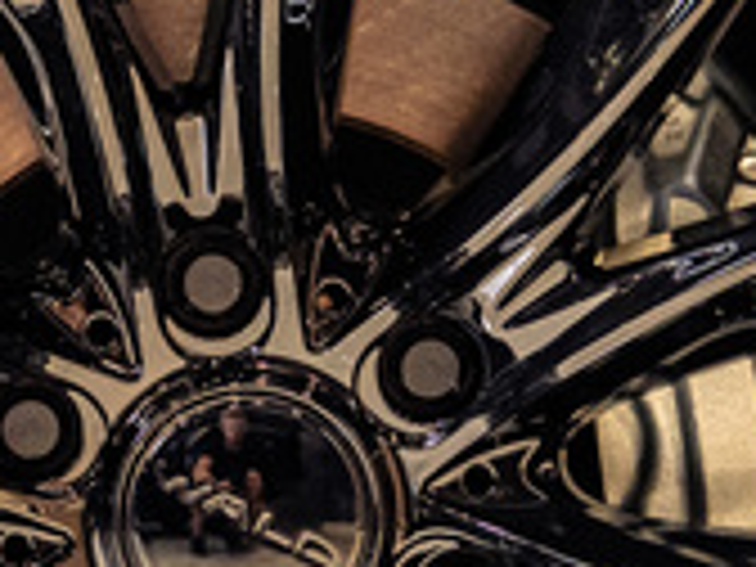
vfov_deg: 4.9
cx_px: 277
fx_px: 6661
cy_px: 567
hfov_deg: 6.5
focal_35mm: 305
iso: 640
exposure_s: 1/125
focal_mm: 52
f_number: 4
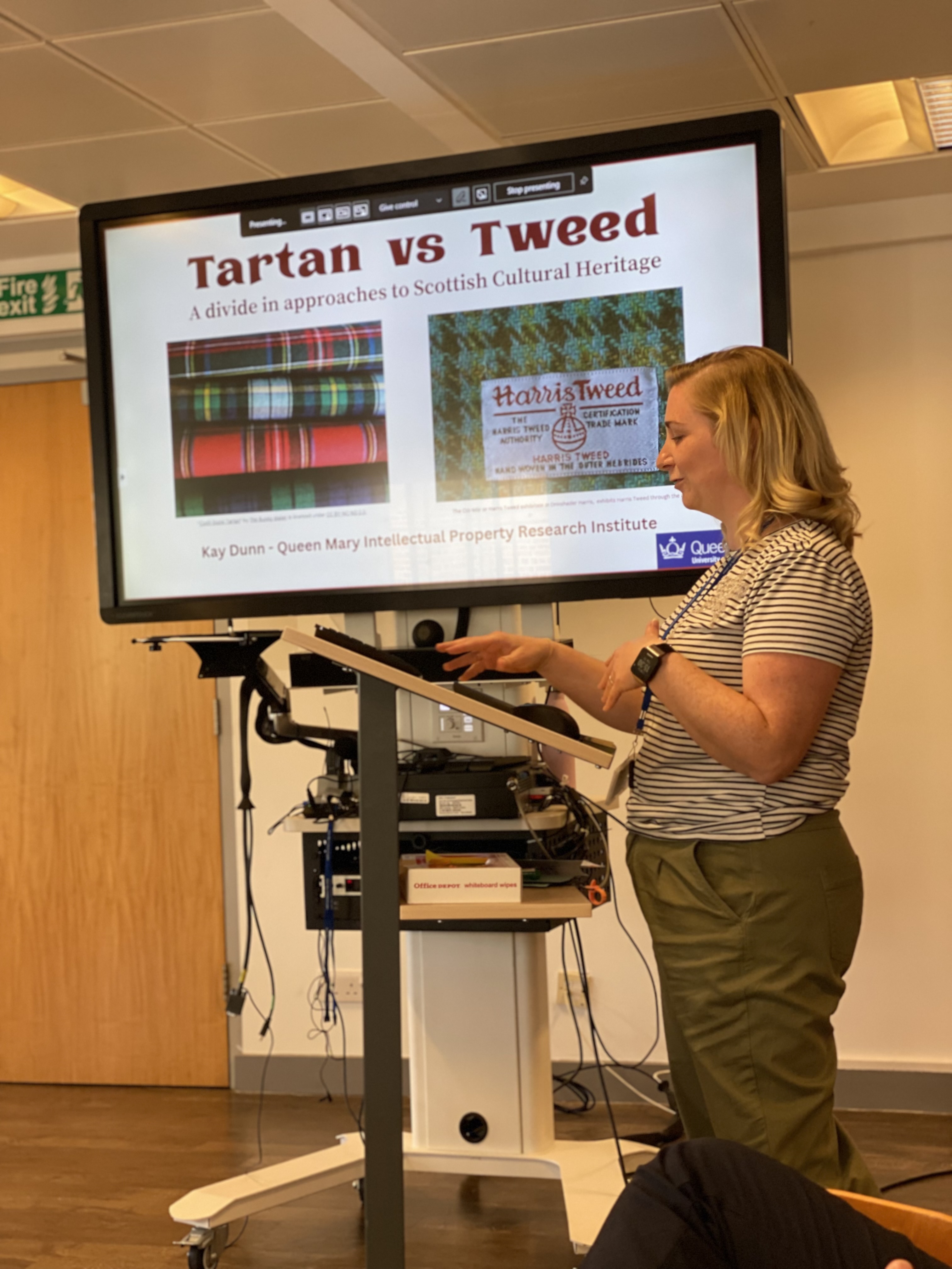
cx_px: 476
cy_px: 634
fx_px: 1907
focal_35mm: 52
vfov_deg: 36.8
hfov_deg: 28.0
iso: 125
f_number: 2
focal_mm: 6
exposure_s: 1/100
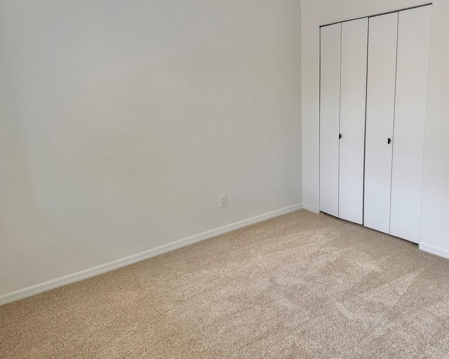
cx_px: 256
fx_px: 359
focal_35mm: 27
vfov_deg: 53.2
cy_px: 173
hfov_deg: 63.8
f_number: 1.78
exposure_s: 1/114
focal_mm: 6.76
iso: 200
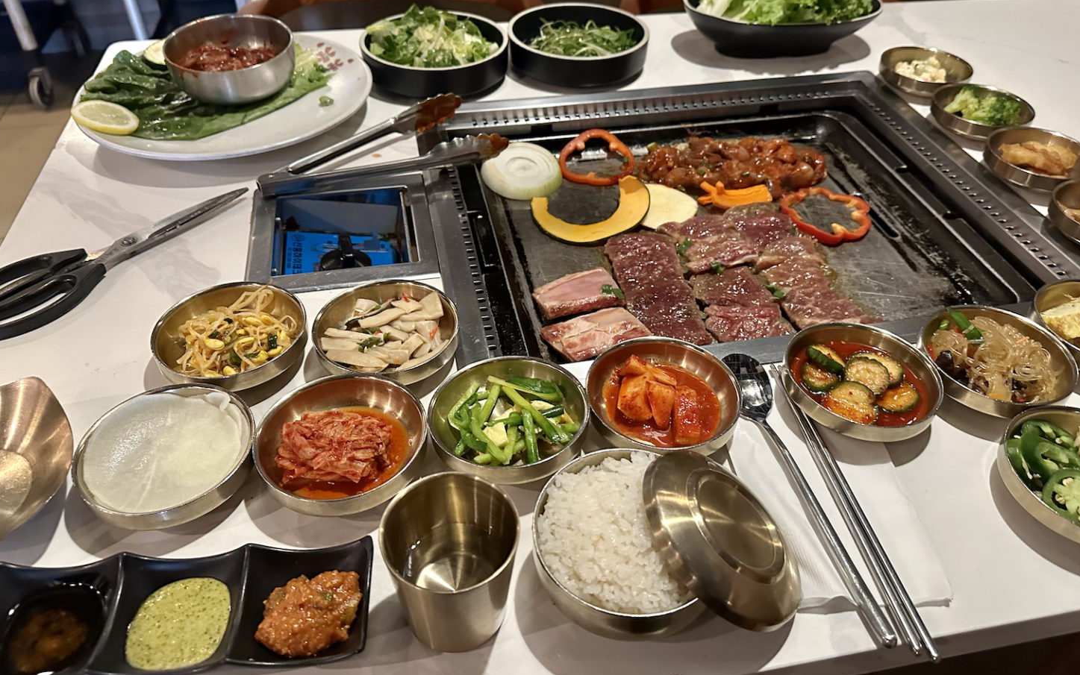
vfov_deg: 45.9
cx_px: 561
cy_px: 297
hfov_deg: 68.4
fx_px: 795
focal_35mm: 27
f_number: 1.78
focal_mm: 6.86
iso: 800
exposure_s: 1/40
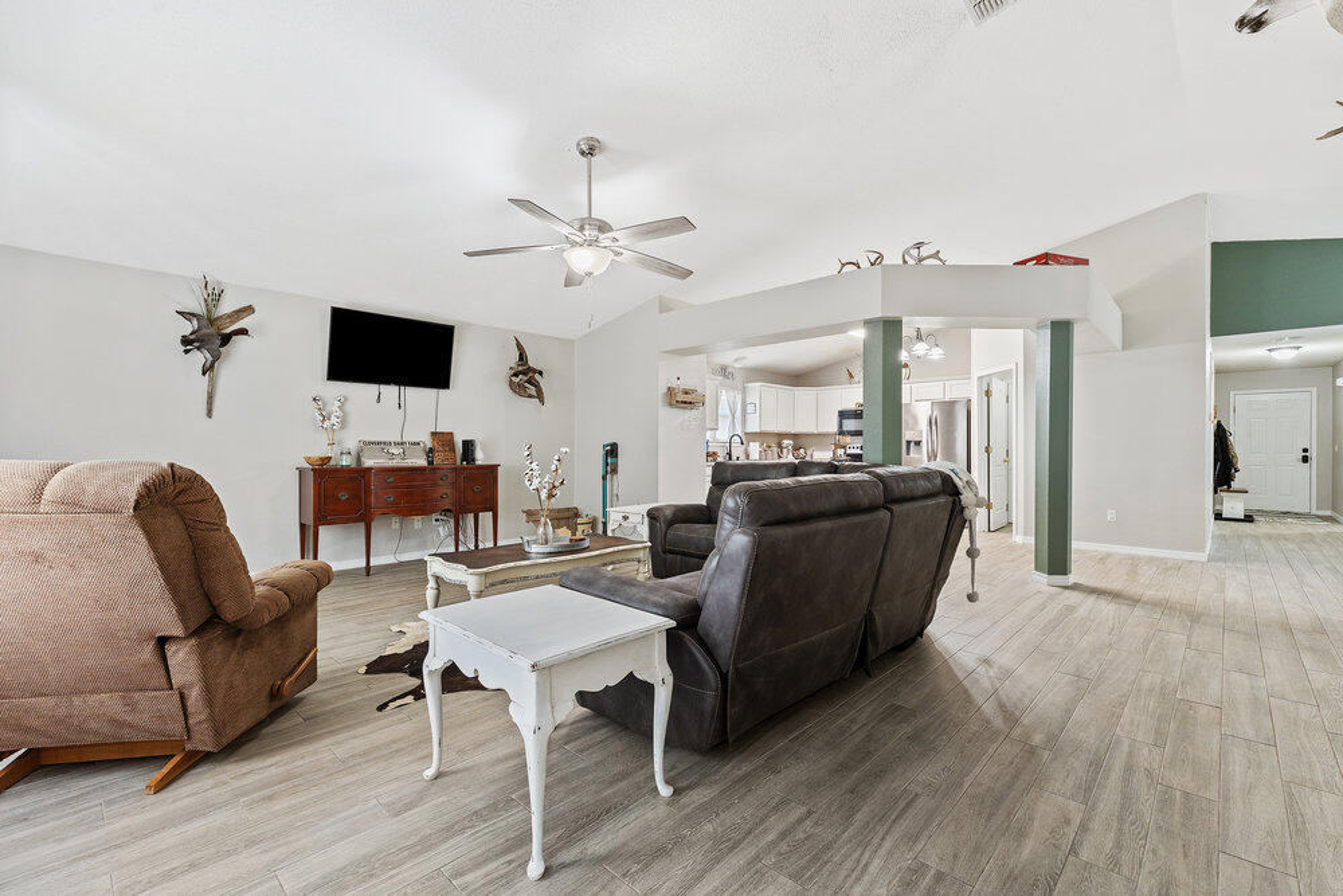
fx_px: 589
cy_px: 448
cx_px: 672
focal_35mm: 16
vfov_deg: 74.5
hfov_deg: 97.4
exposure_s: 1/4
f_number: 8
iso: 800
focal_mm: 15.8
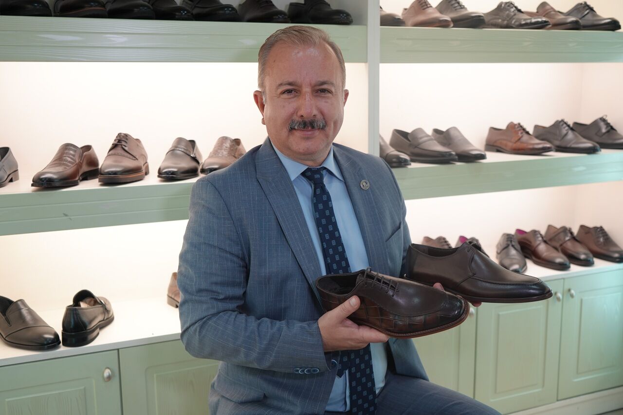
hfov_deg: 54.4
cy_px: 208
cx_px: 312
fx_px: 606
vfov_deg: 37.8
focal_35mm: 35
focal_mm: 35
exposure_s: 1/160
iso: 640
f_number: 4
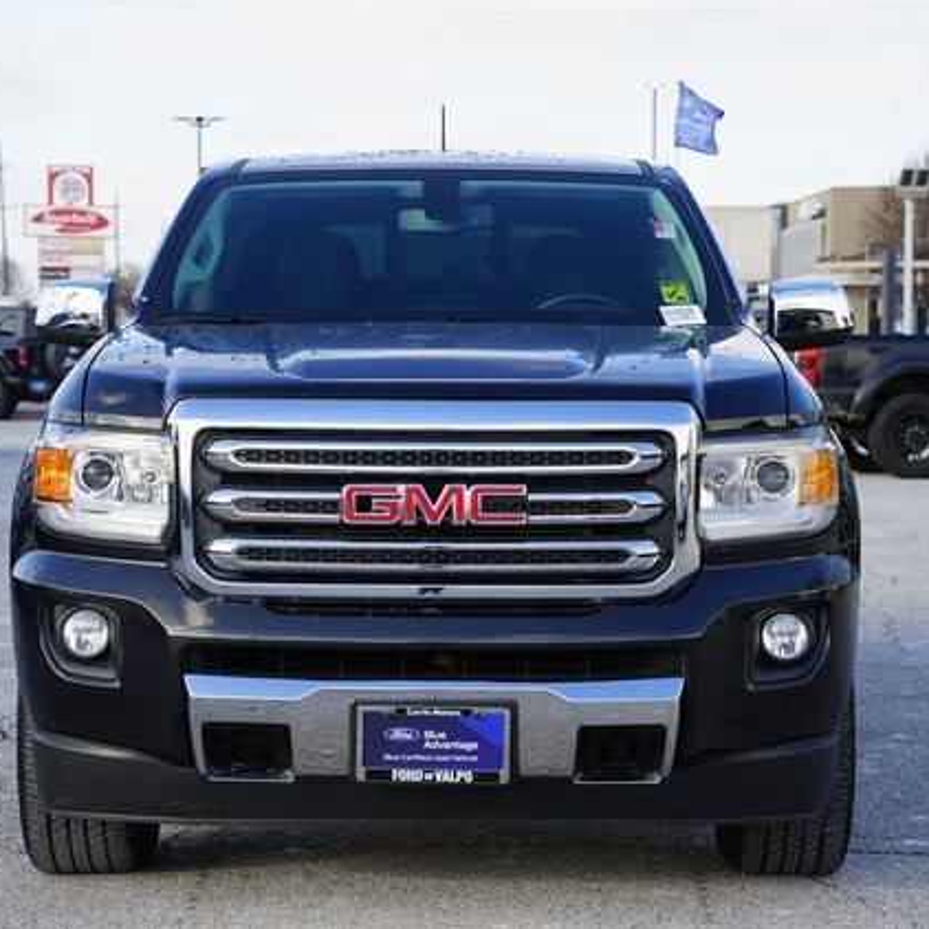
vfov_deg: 18.5
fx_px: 2854
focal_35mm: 94
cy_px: 461
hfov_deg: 18.5
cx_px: 442
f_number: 8
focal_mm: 73
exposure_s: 1/100
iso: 100
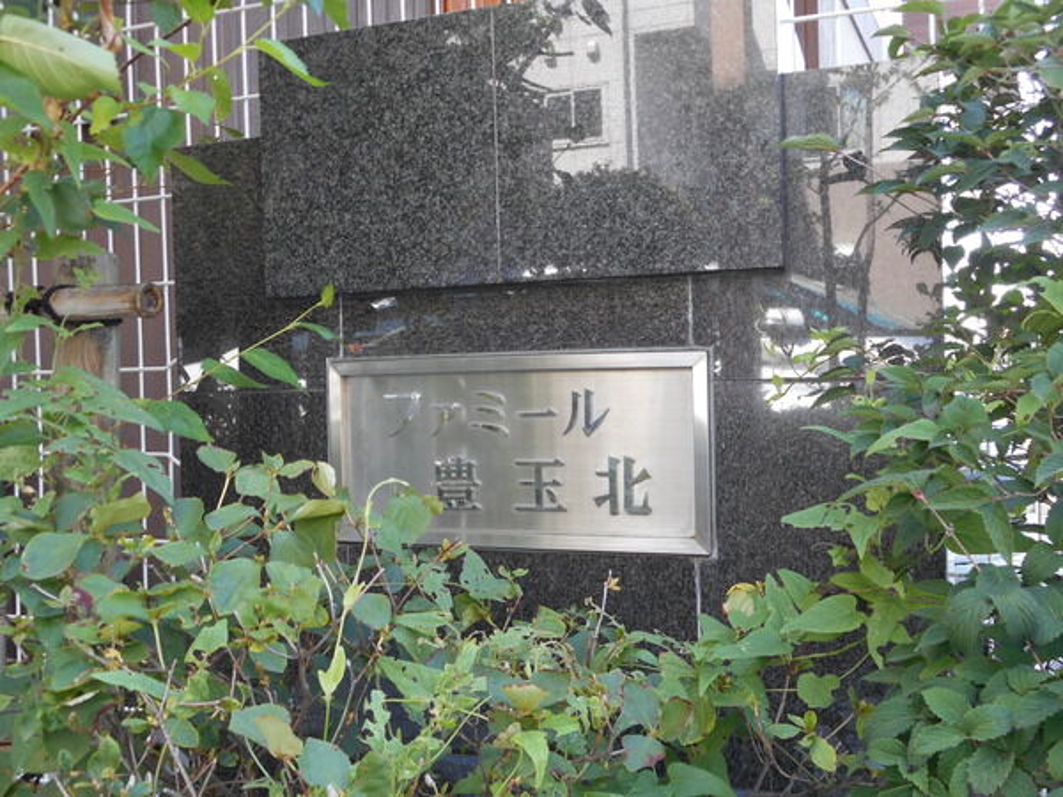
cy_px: 398
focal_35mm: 39
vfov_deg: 36.8
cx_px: 532
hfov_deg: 47.9
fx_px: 1198
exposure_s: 1/30
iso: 110
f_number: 4.5
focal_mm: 6.9
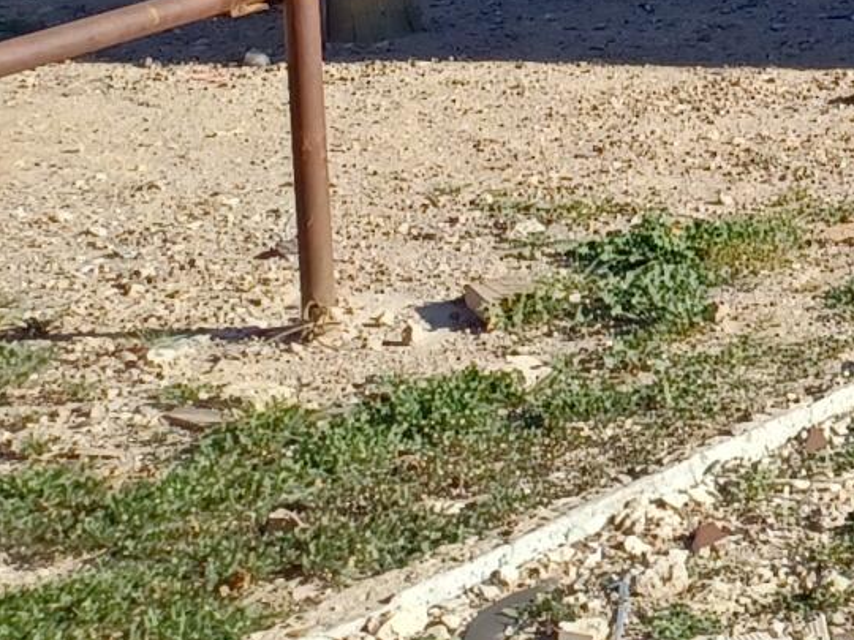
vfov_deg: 10.1
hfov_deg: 11.7
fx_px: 3429
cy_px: -493
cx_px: 2040
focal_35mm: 139
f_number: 1.8
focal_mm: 4.6
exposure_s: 1/257
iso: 32
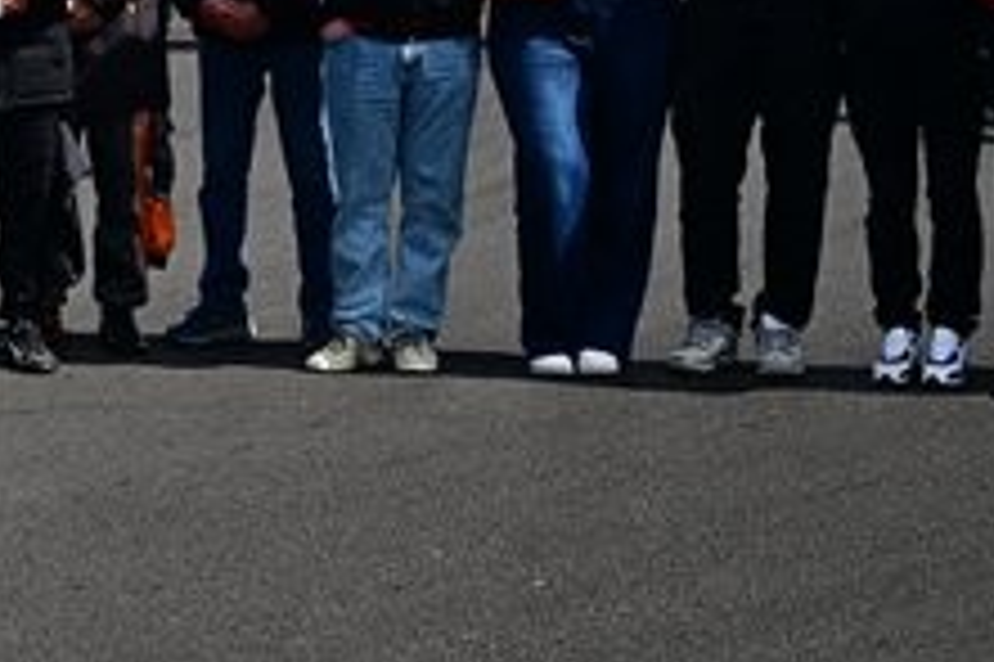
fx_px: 4994
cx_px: -704
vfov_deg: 7.5
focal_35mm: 181
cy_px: -115
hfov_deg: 10.8
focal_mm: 50
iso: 280
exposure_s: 1/1600
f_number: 3.5
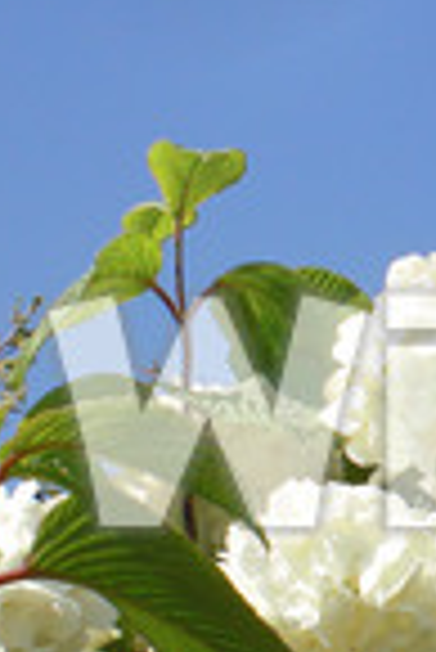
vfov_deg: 17.0
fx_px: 2175
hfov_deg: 10.8
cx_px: 746
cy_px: 454
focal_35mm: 120
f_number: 5.6
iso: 64
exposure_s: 1/400
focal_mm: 6.3
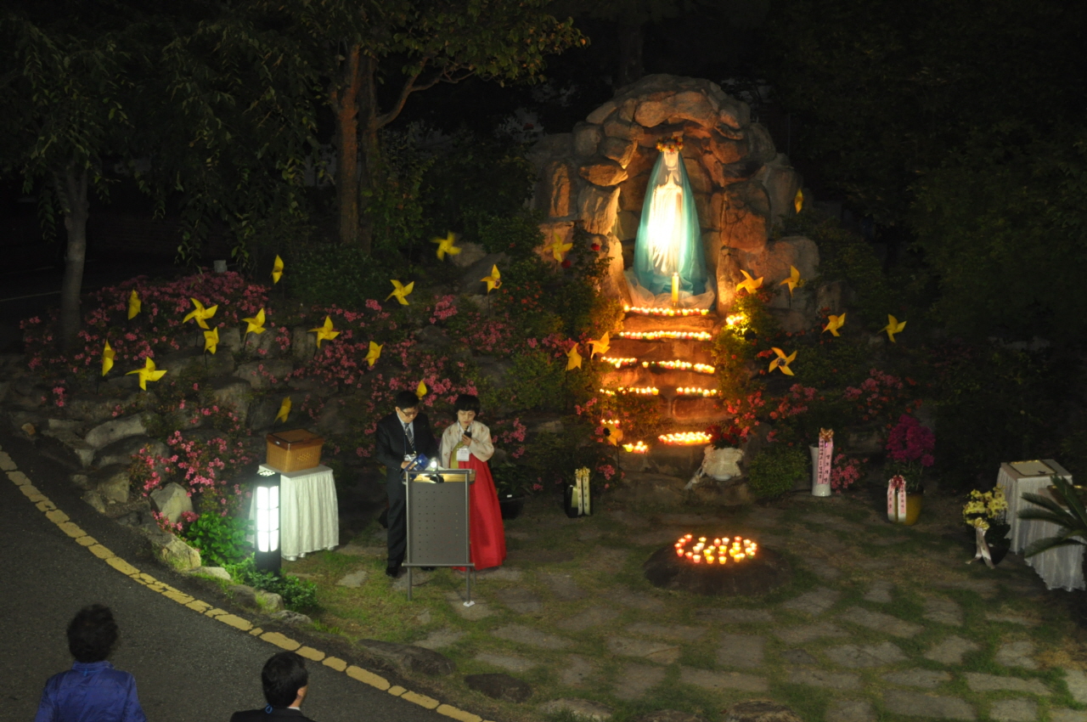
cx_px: 544
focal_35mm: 48
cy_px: 361
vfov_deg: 28.0
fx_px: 1447
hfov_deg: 41.2
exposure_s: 1/13
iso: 1000
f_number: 4.8
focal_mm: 32
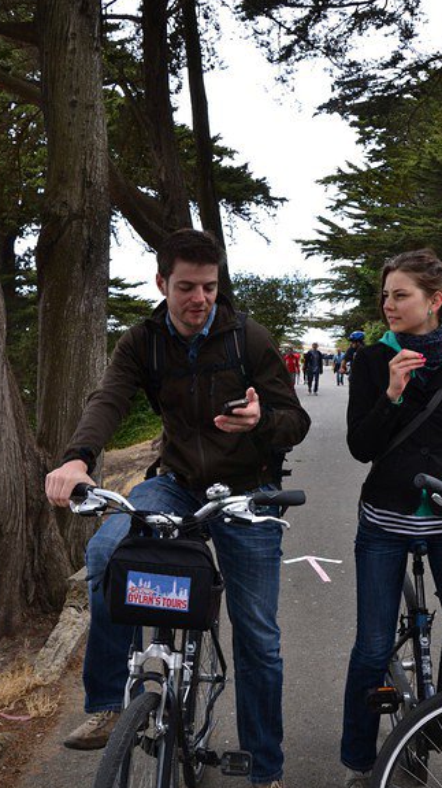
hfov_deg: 28.2
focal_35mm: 42
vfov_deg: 48.4
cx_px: 274
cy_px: 407
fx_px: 876
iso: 400
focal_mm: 24
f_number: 9
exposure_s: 1/160
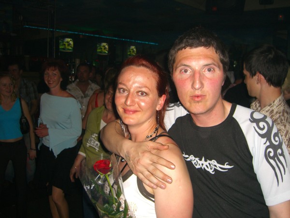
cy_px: 109
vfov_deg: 37.7
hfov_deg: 49.0
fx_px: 318
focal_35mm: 38
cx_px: 145
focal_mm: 7.9
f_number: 2.8
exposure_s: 1/60
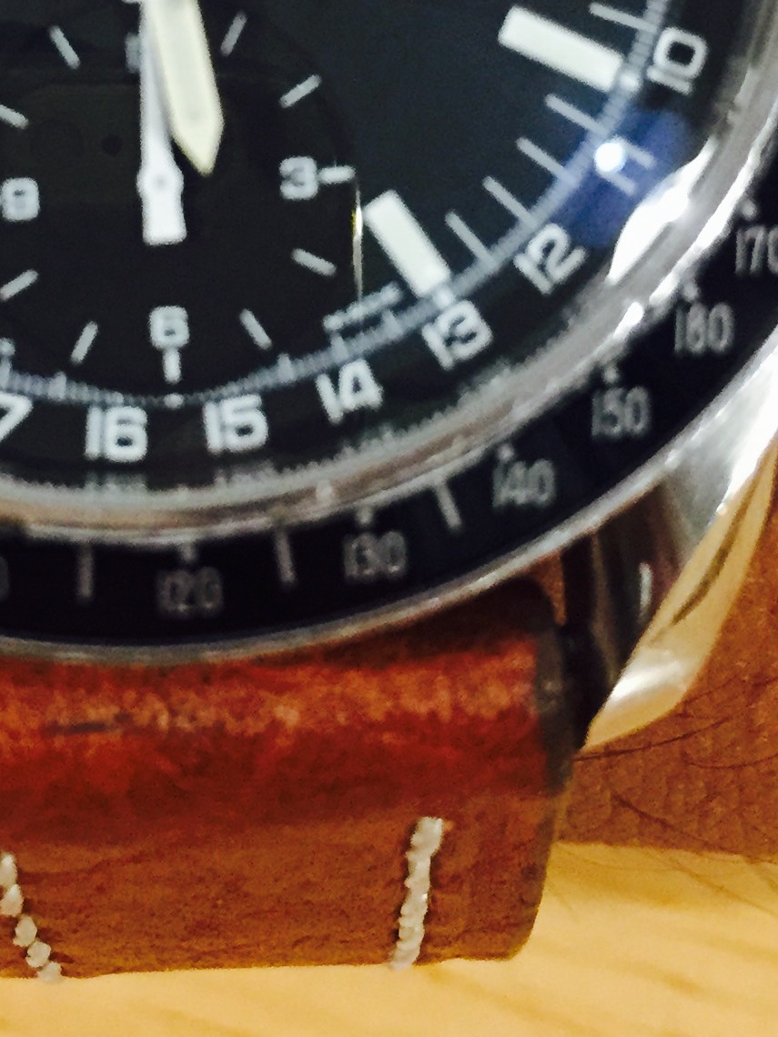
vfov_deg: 22.8
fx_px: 2487
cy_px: 35
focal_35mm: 83
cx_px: 204
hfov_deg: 17.7
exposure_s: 1/20
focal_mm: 4.15
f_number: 2.2
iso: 250
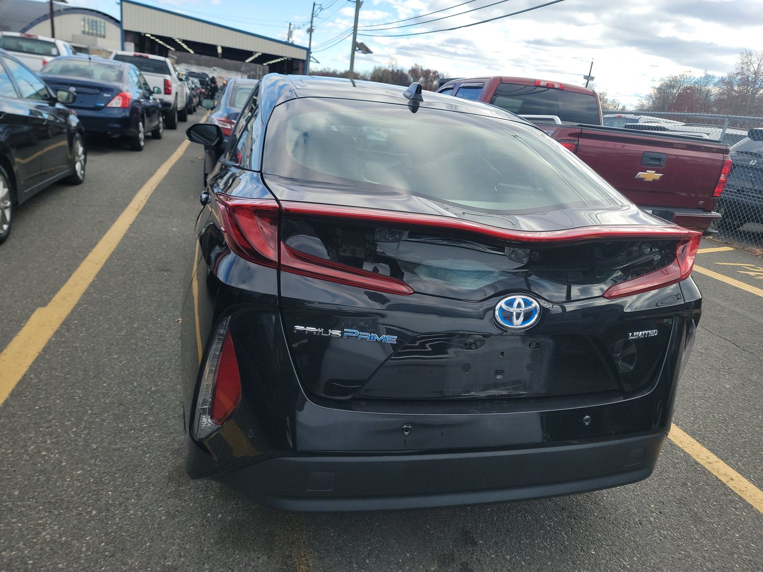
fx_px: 529
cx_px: 382
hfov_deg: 71.6
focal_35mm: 24
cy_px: 286
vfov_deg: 56.8
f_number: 1.8
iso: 50
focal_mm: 6.7
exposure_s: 1/338
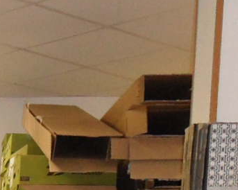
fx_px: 986
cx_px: -232
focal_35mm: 140
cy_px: 430
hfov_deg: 12.2
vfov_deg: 9.9
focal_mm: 3.9
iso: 200
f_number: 3.2
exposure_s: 1/30
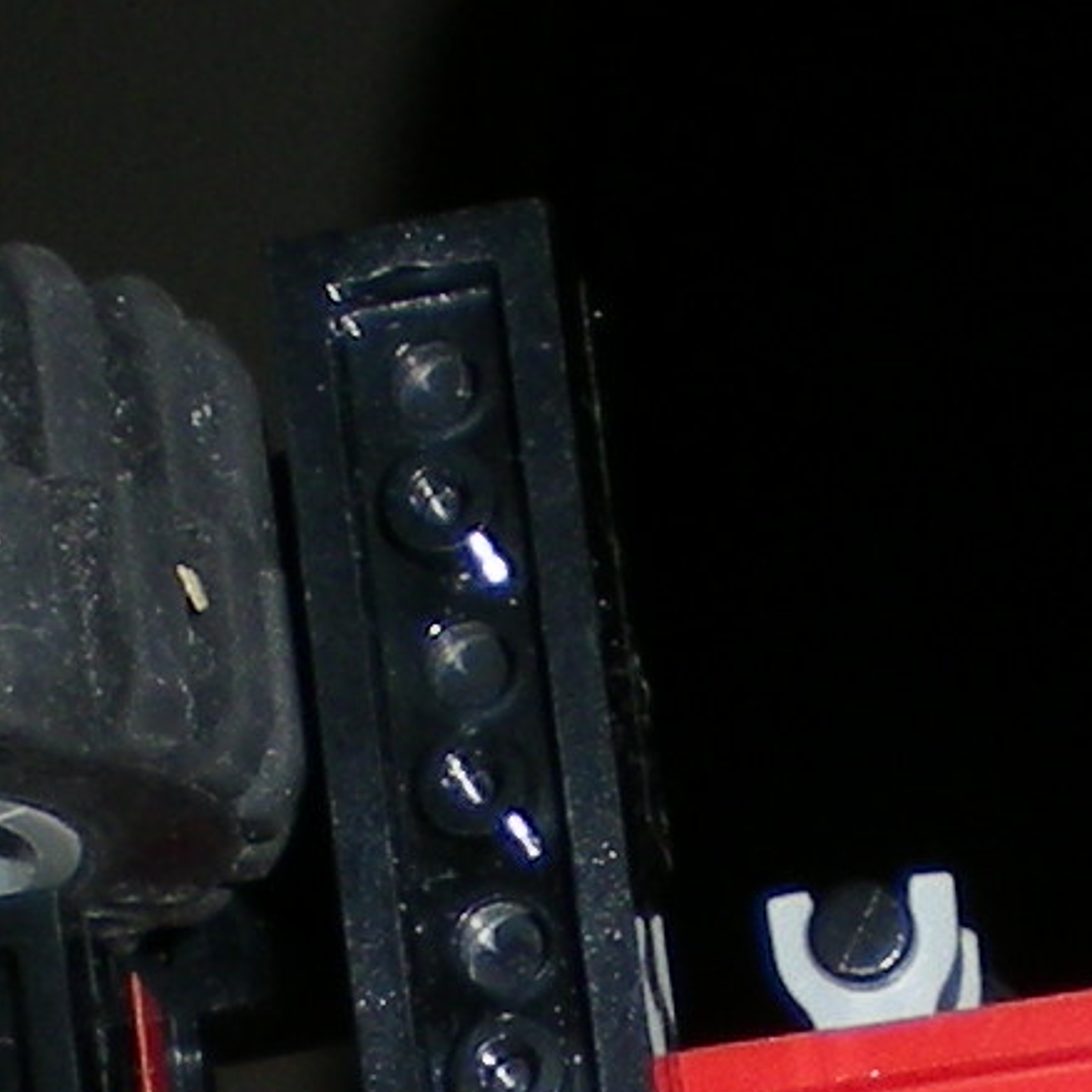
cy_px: 1886
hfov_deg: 7.4
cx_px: 833
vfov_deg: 7.3
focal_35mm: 235
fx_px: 8387
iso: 50
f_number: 4.6
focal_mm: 6.3
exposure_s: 1/60
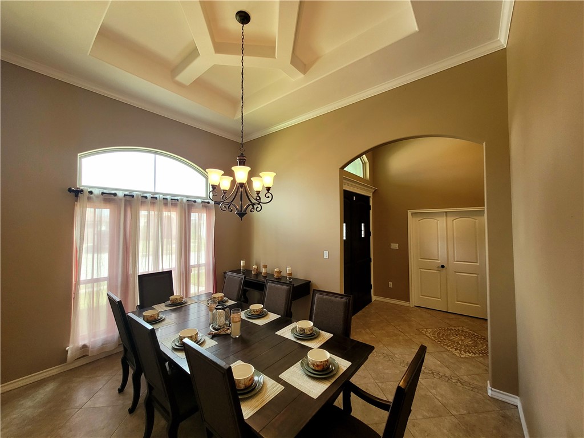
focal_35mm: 13
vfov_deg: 89.9
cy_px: 219
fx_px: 219
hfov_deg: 106.2
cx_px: 292
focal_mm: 1.74
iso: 125
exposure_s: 1/60.2
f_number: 2.2
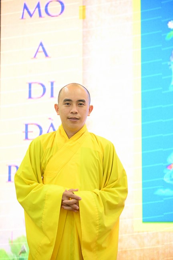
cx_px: 86
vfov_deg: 17.1
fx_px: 867
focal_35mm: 120
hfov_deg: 11.4
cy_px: 130
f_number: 4
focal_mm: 120
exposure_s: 1/160
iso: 5000
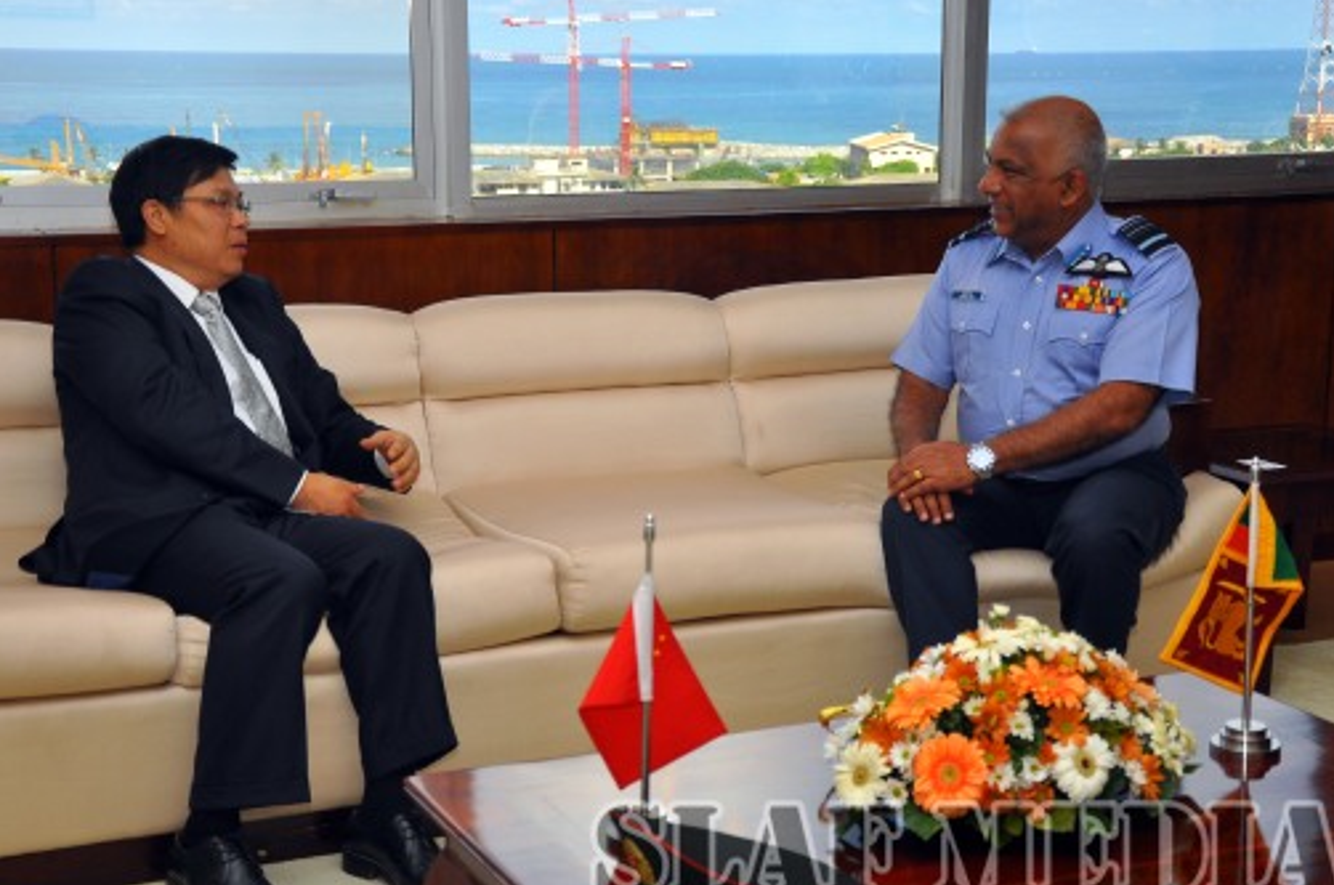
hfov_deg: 32.9
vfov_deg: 22.2
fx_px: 2257
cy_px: 481
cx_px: 664
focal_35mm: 61
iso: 400
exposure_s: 1/125
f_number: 4.2
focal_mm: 34
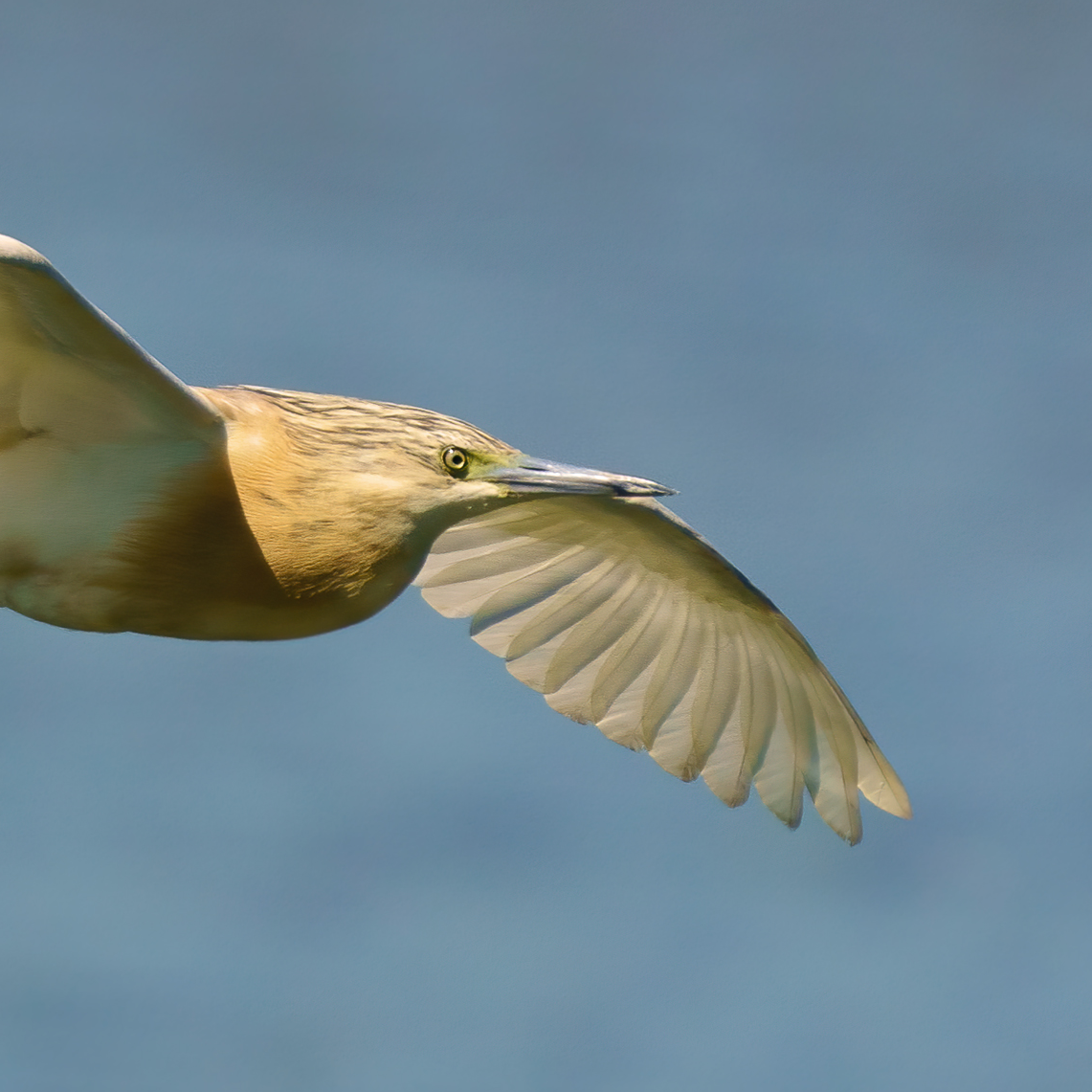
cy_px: 646
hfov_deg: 1.2
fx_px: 53571
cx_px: 478
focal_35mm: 1501
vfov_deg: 1.2
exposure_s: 1/3200
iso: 640
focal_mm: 840
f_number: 9
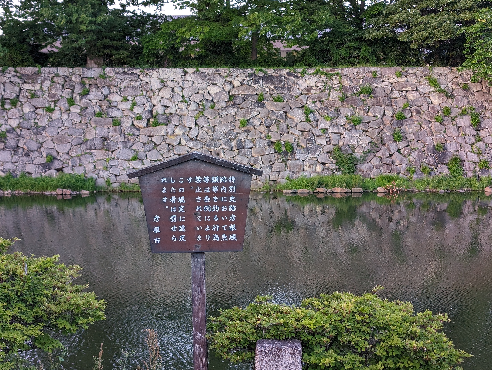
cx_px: 246
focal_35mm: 49
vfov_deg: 29.7
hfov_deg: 38.9
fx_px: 697
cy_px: 185
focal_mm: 6.9
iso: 72
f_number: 1.68
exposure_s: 1/65.4
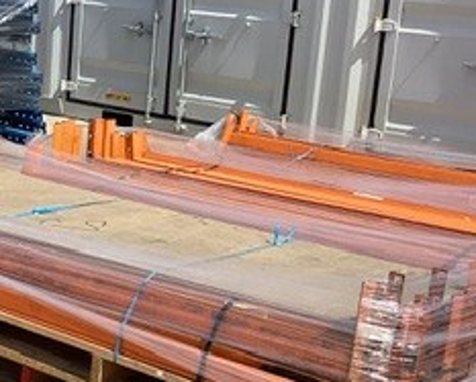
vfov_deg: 18.5
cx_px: 33
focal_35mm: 83
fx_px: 1171
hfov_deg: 22.3
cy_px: 237
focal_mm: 3.3
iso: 25
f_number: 2.4
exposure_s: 1/1733
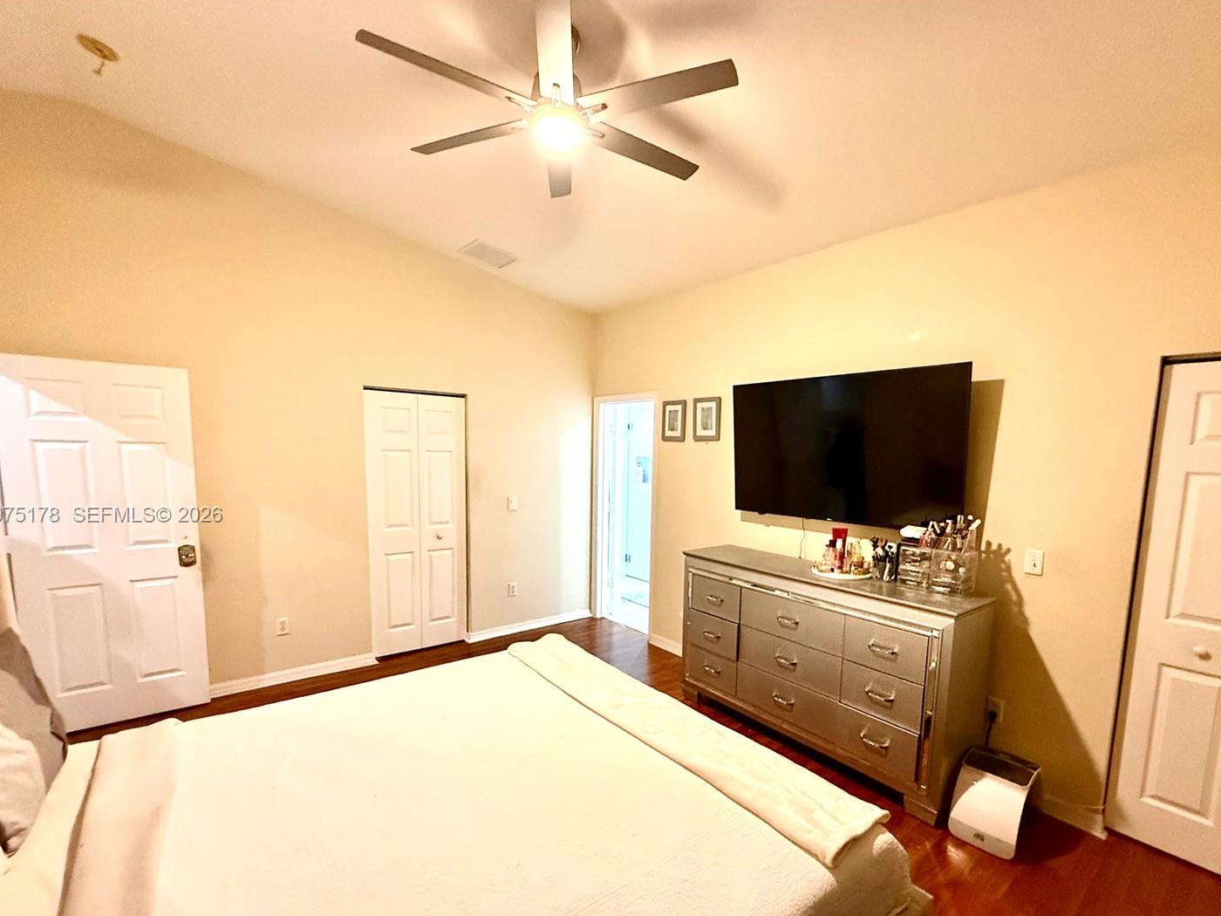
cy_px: 516
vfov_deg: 77.8
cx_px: 648
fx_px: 564
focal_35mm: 16
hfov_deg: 94.4
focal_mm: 2.22
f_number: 2.2
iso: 640
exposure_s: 1/60
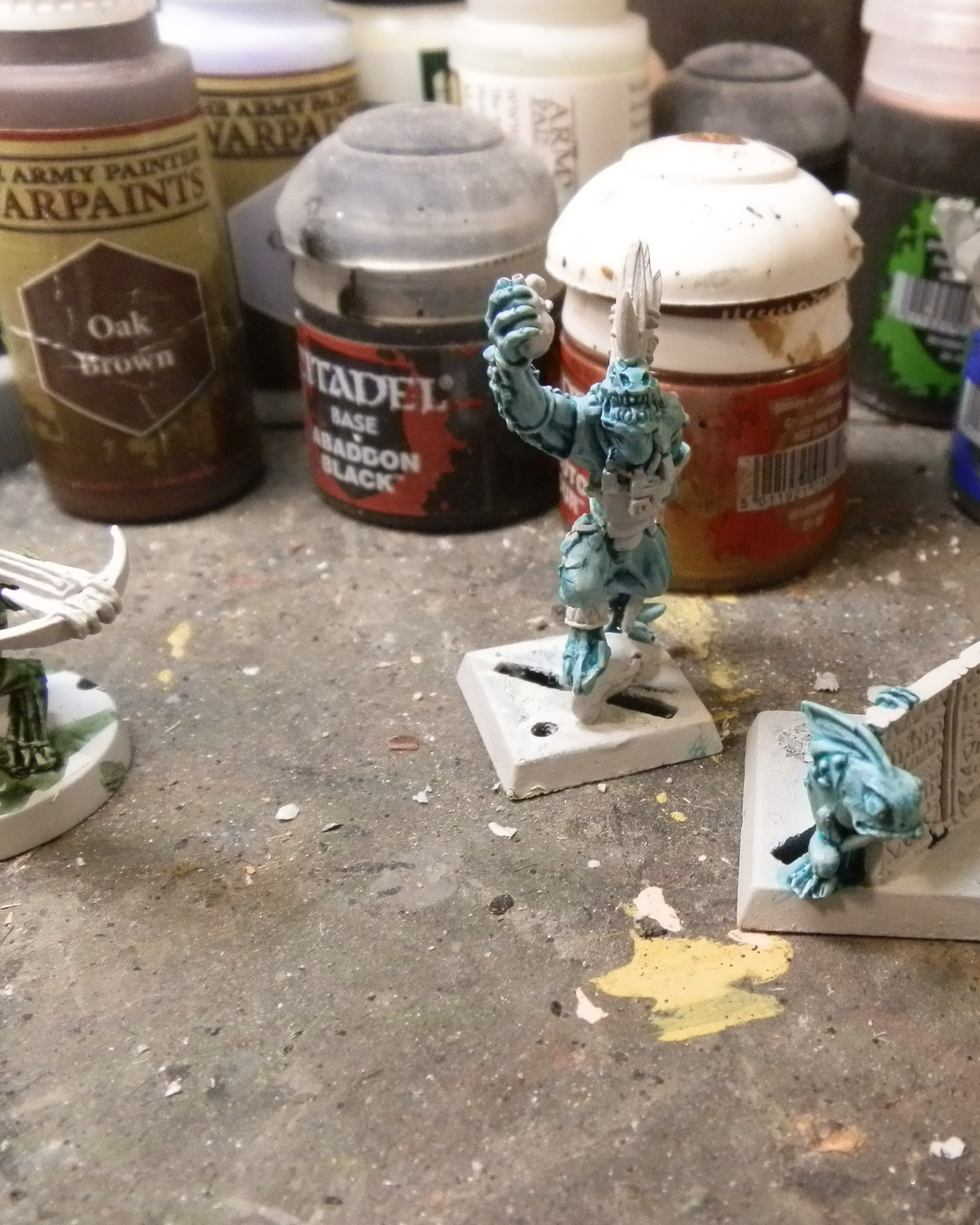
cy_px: 610
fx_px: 1341
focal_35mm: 37
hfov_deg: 39.0
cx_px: 743
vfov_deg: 49.1
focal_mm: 5
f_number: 3.1
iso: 400
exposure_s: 1/125
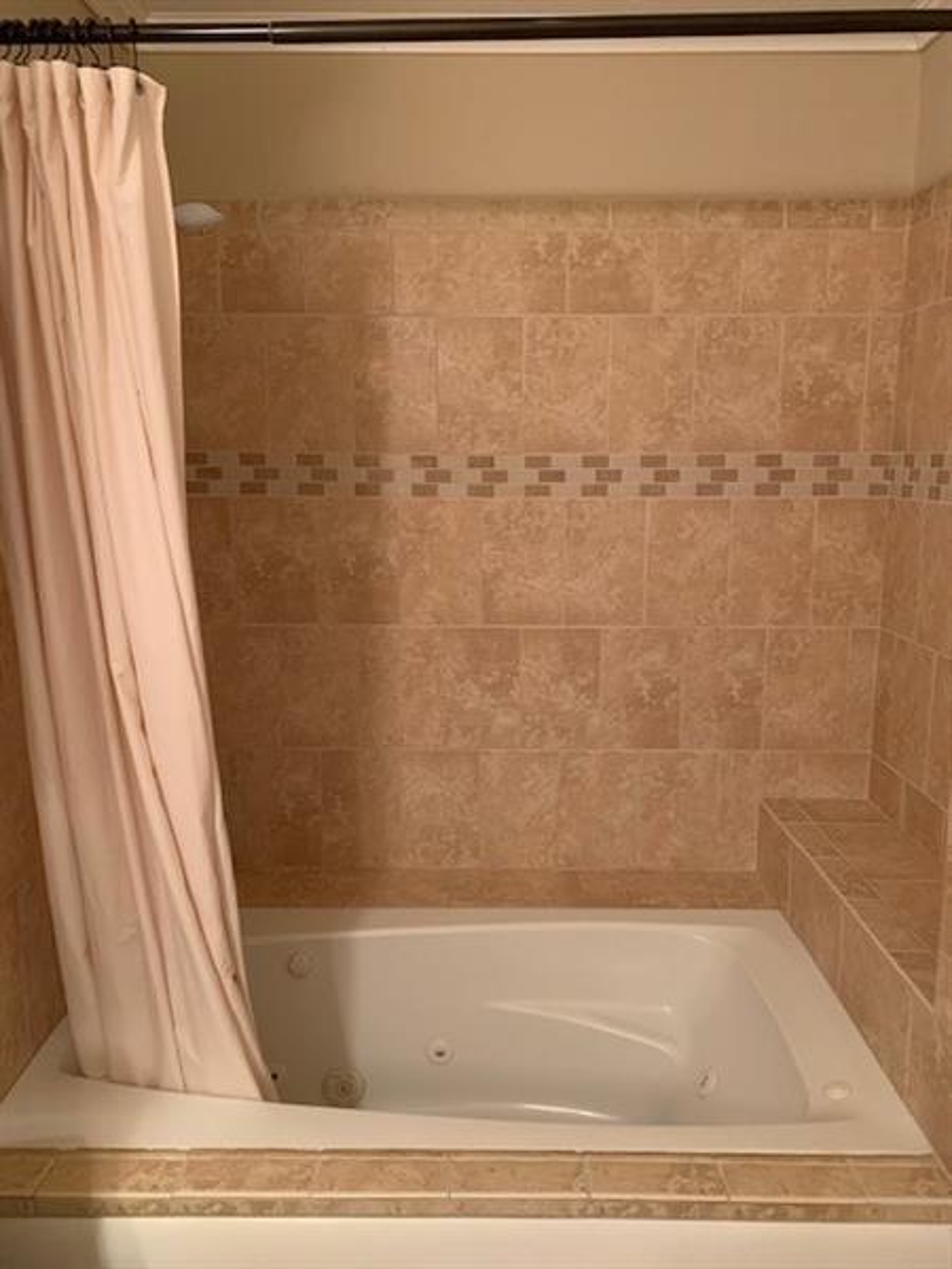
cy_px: 634
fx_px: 953
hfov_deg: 53.1
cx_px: 476
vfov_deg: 67.3
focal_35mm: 26
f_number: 1.8
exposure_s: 1/60
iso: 320
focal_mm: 4.25
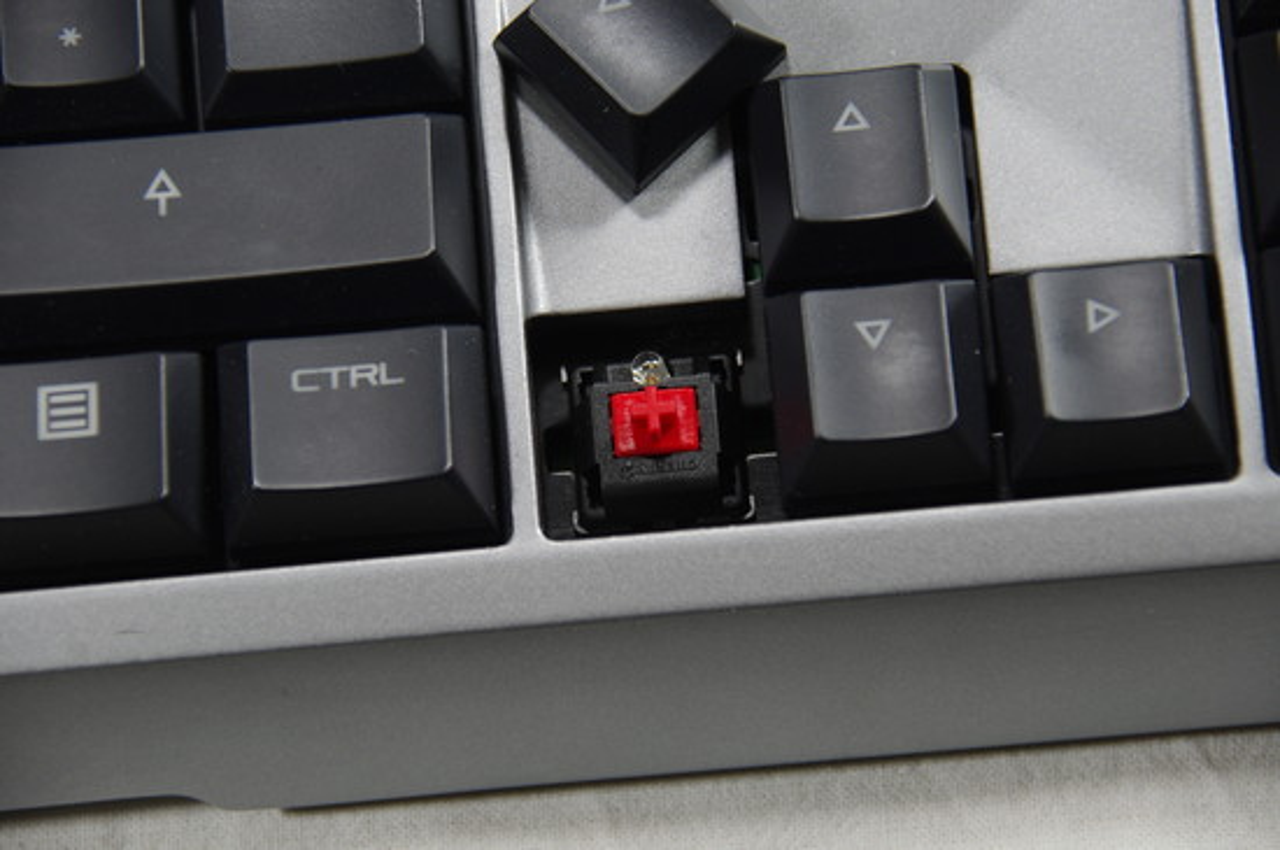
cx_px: 640
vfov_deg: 4.6
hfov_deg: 6.9
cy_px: 425
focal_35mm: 300
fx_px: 10651
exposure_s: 1/30
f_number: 6.7
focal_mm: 200
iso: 200
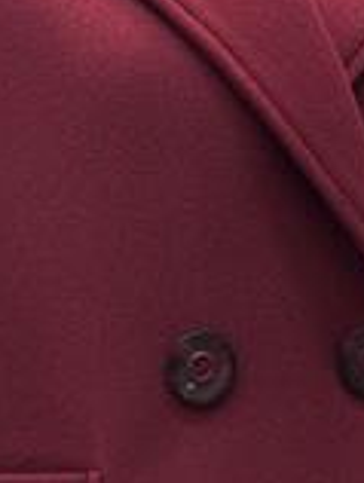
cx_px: 248
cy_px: 455
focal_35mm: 114
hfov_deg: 13.0
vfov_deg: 16.9
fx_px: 1594
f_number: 1.78
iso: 125
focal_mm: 6.76
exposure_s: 1/100
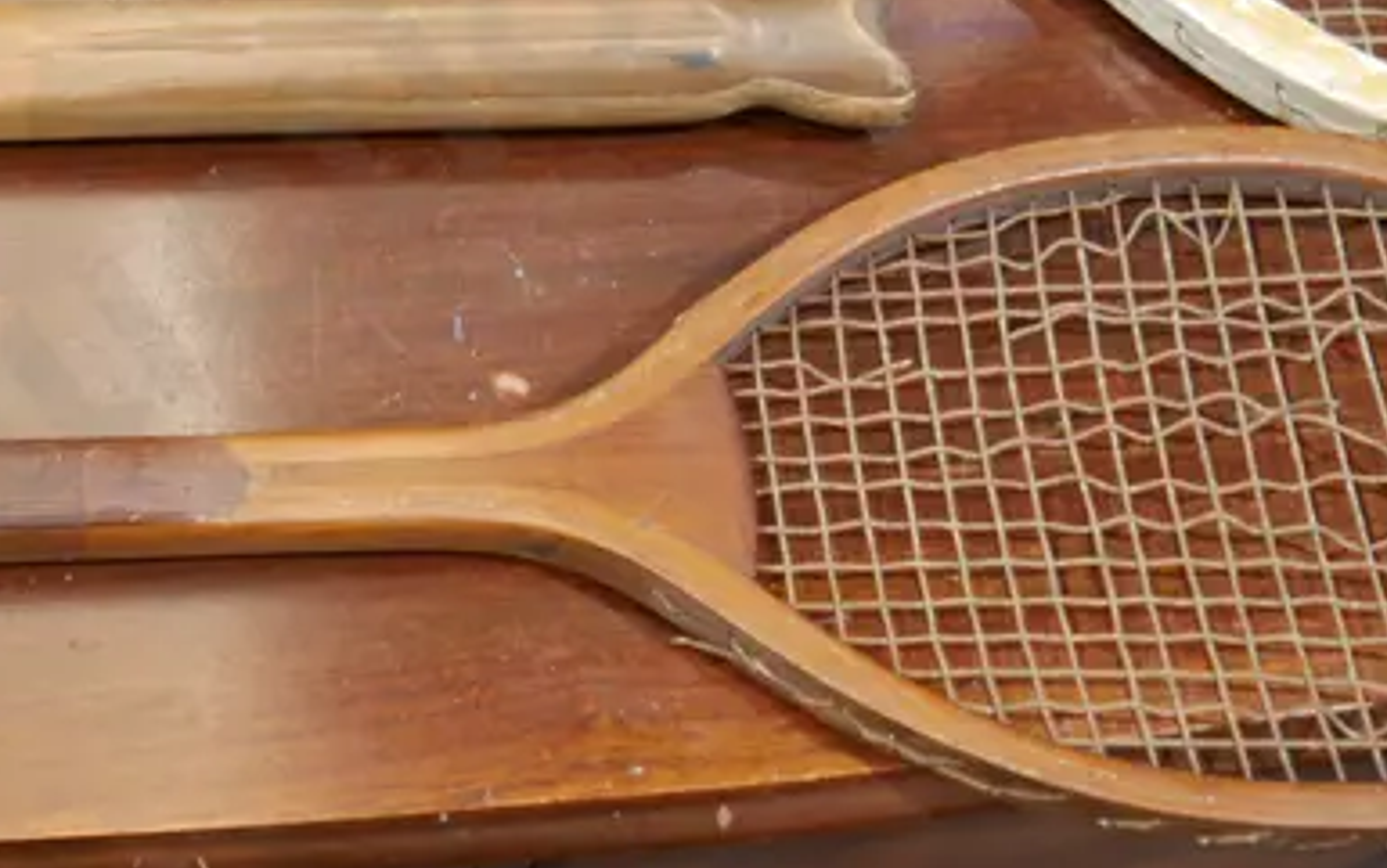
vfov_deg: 16.5
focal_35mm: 79
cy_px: 337
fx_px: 2988
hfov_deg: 25.3
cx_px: 122
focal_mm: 14
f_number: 3.5
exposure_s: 1/60
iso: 400
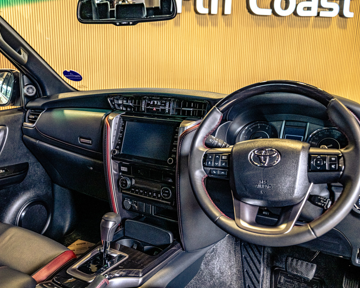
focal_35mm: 32
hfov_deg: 55.2
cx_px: 142
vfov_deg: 45.8
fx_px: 341
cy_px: 145
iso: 1600
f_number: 4.5
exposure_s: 1/125
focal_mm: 28
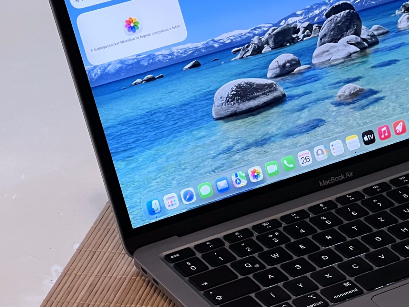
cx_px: 382
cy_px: 121
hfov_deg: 11.8
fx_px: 1962
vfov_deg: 8.9
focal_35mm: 166
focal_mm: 9
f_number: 2.8
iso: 250
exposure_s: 1/60
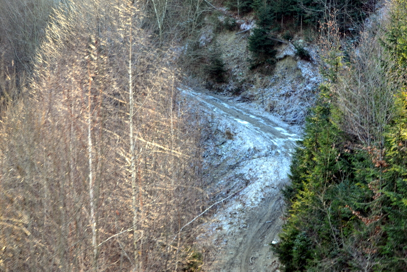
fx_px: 933
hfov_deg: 24.6
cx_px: 204
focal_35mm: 82
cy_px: 136
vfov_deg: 16.6
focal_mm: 55
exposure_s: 1/40
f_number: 7.1
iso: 400
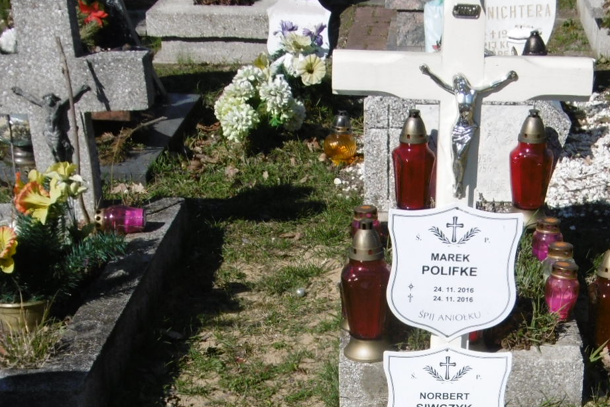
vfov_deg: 15.1
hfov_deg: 23.0
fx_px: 1491
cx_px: 413
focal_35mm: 88
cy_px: 460
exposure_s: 1/250
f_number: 9.3
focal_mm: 6.8
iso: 100
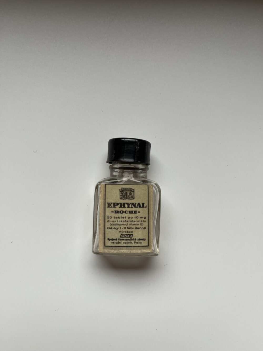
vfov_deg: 67.3
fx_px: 263
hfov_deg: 53.1
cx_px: 132
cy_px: 176
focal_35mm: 26
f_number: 1.6
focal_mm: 5.1
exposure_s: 1/110
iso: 125
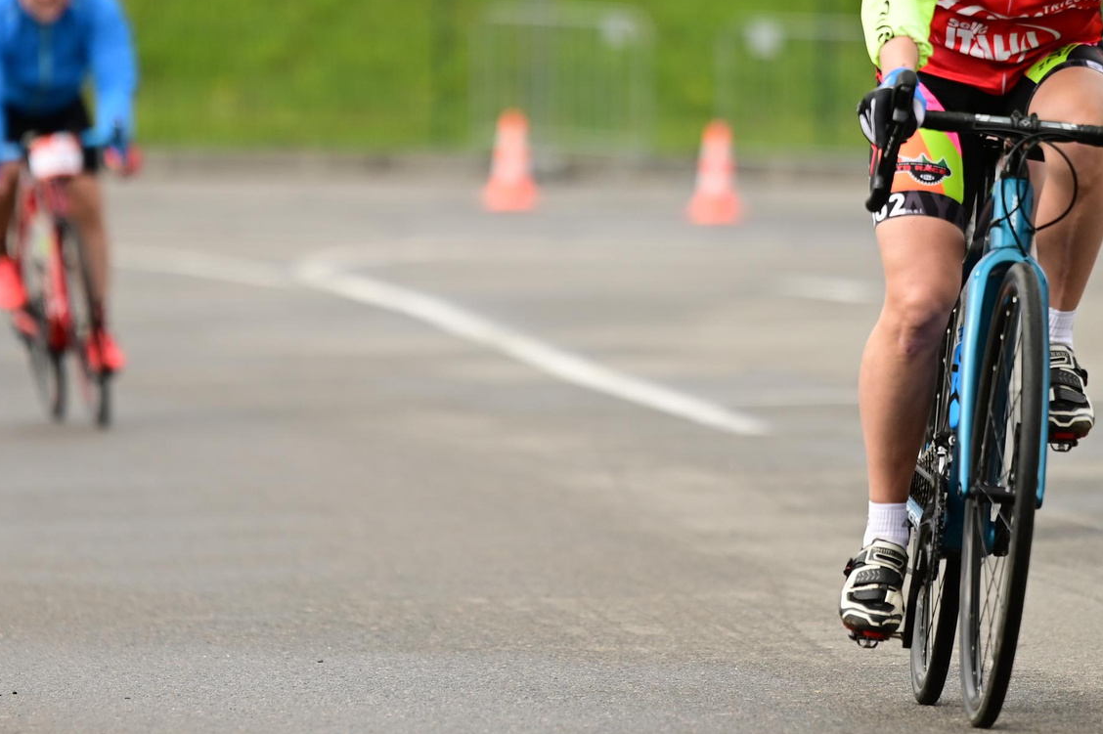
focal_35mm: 454
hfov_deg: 4.5
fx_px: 13903
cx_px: 494
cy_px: 76
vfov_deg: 3.0
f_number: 2.8
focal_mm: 200
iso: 200
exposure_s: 1/2000
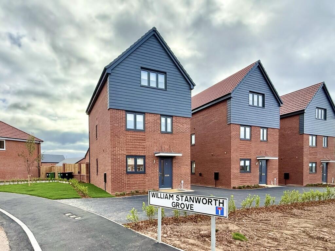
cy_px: 126
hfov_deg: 102.1
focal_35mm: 14
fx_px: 135
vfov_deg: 85.7
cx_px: 168
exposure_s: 1/1464
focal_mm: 2.22
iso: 64
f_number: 2.2
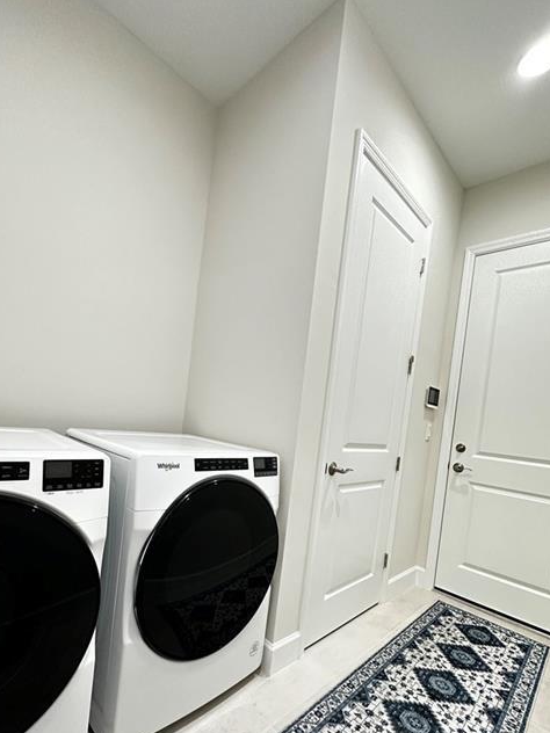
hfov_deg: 74.5
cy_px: 424
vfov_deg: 90.3
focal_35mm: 17
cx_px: 247
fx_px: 360
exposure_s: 1/60
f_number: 2.2
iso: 400
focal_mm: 2.22
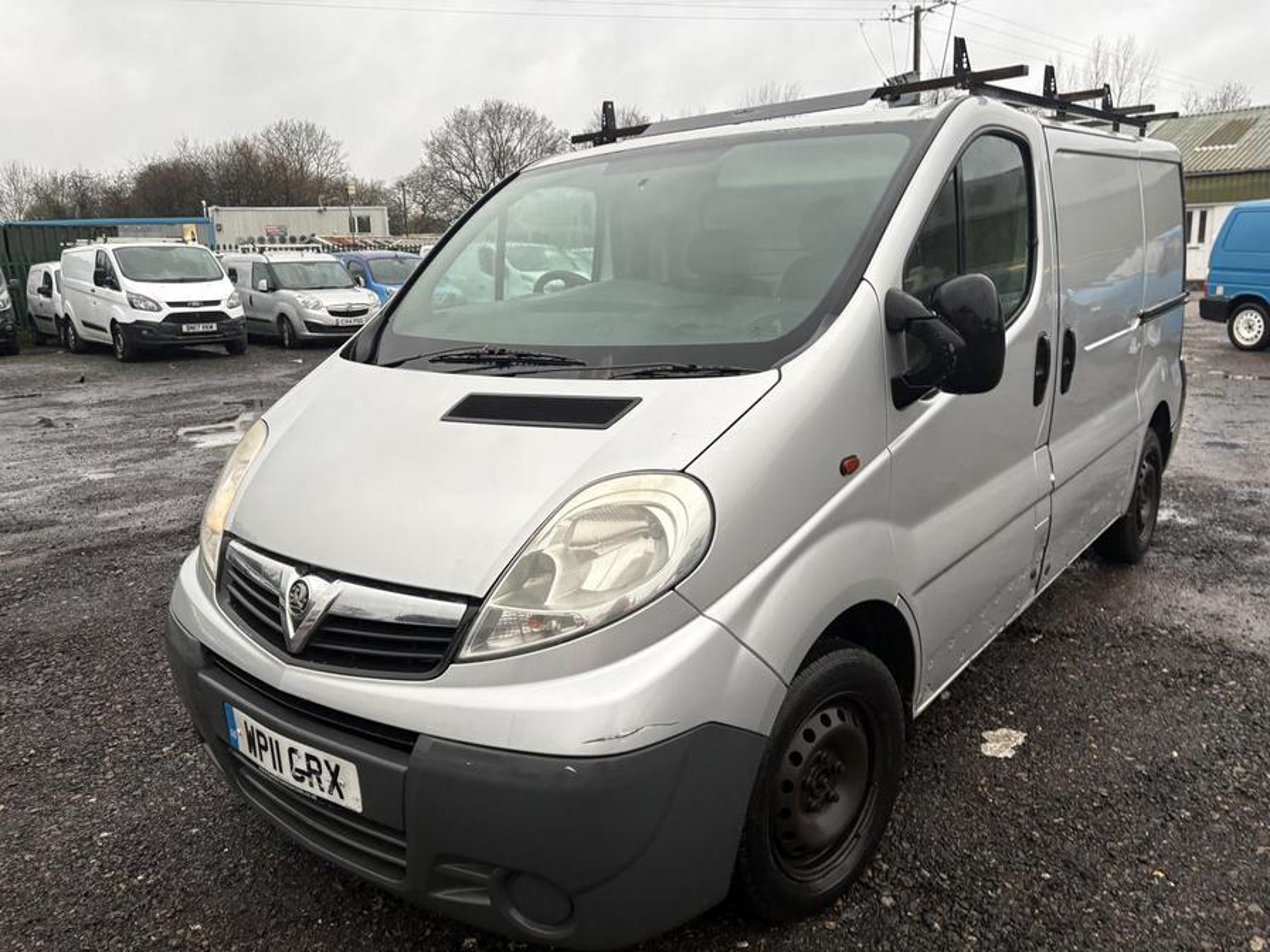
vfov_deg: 53.1
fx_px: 954
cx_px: 635
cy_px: 476
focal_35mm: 26
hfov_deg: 67.3
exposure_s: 1/94
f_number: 1.6
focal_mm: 5.96
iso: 125
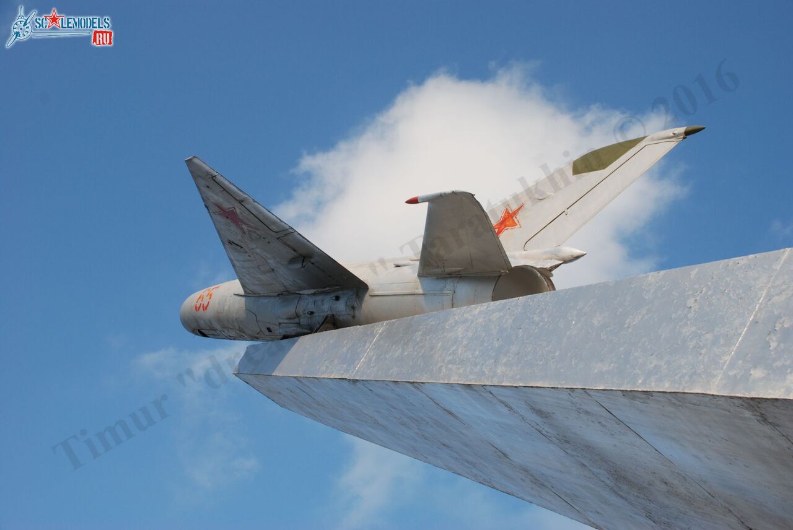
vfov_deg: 29.0
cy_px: 265
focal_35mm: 46
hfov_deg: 42.3
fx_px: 1025
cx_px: 396
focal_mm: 31
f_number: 9
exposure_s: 1/320
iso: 200
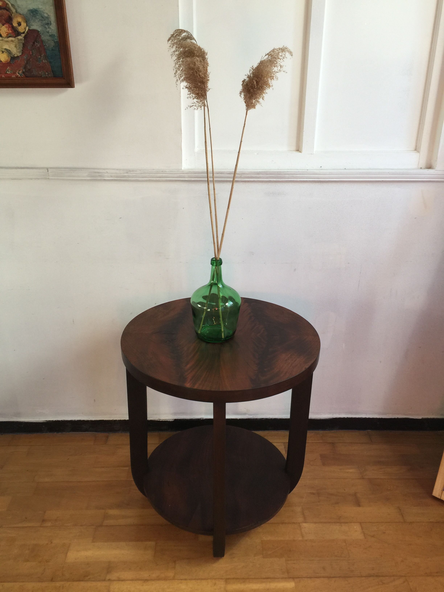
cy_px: 296
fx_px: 496
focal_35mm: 29
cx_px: 222
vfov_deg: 61.7
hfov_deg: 48.2
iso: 32
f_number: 2.2
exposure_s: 1/33
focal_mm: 4.15
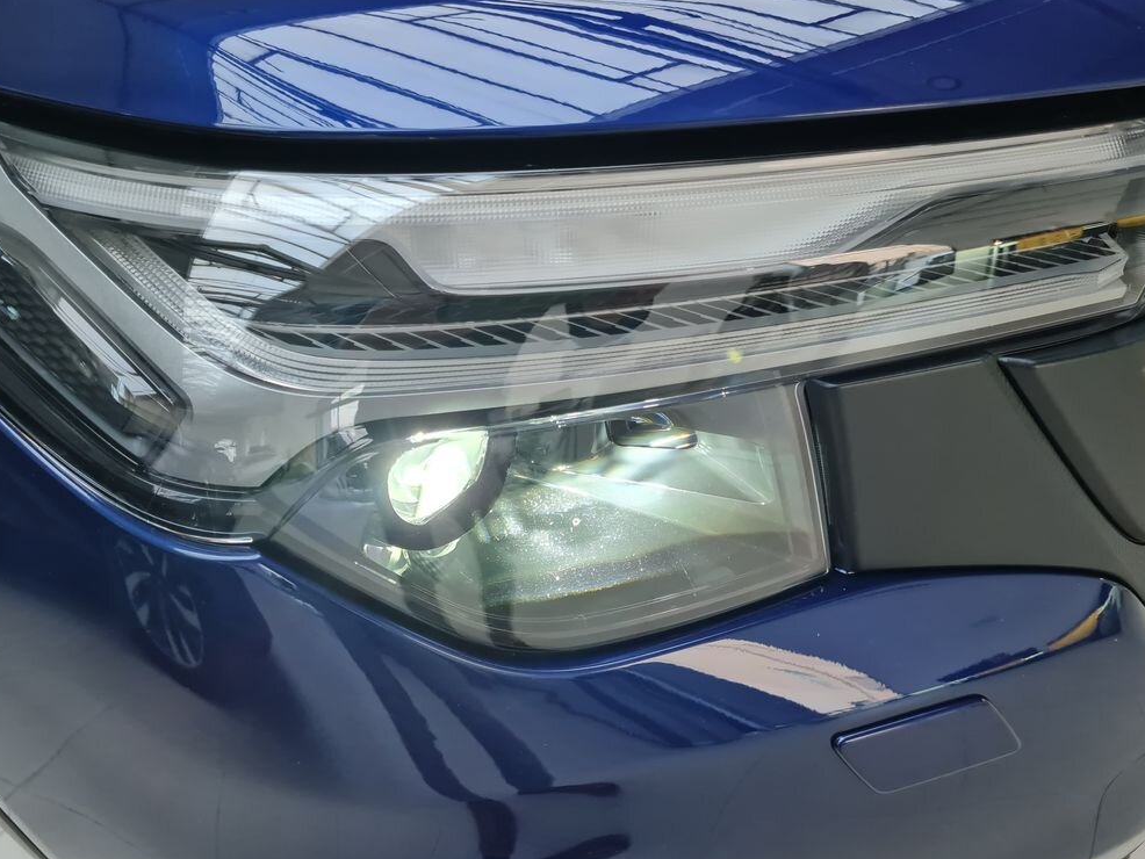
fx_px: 893
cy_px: 424
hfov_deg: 65.3
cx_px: 578
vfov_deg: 51.4
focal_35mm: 27
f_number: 1.8
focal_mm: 5.4
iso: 250
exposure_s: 1/120
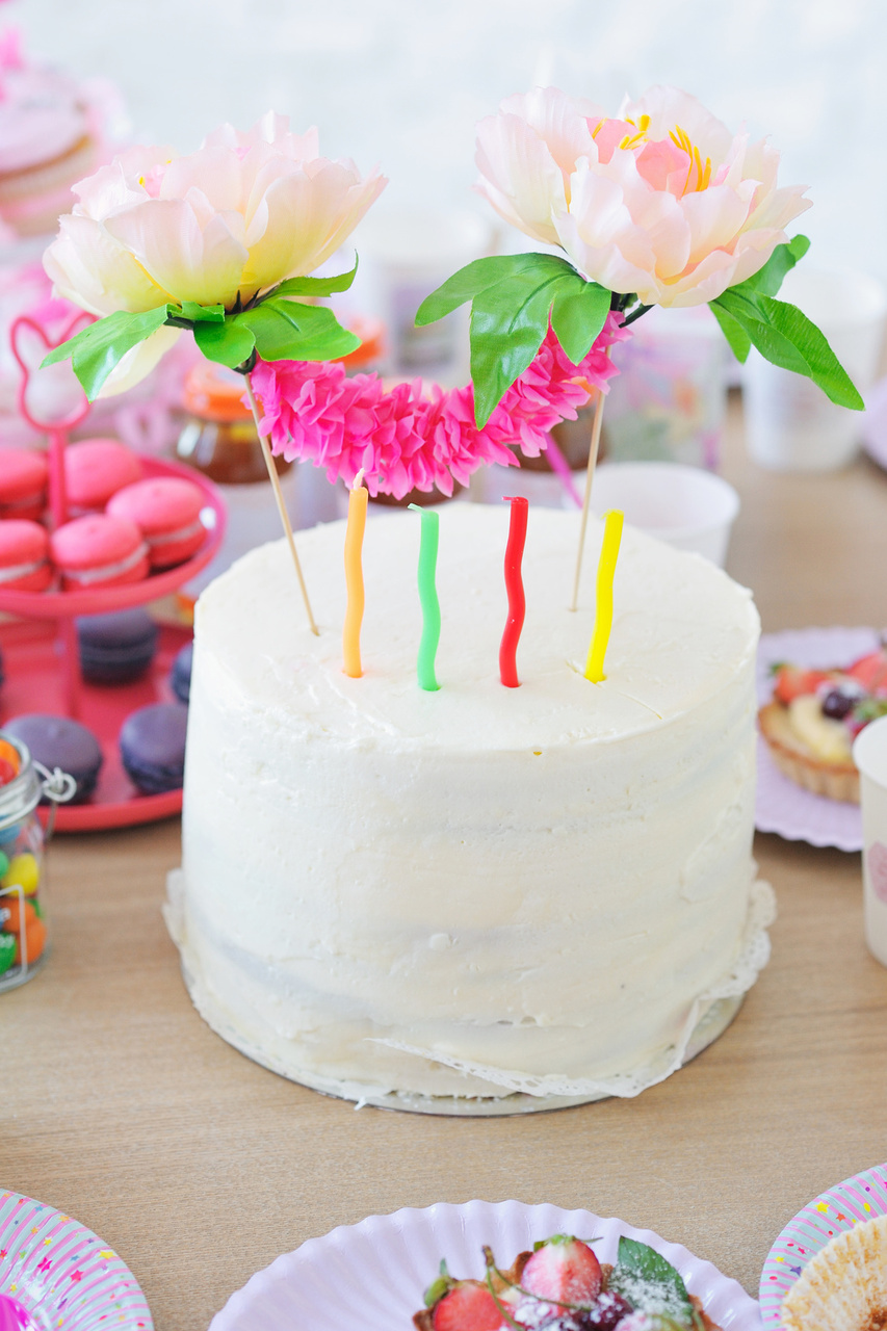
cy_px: 666
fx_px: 3142
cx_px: 444
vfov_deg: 23.9
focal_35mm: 85
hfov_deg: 16.1
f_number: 4
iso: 500
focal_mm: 85
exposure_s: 1/125
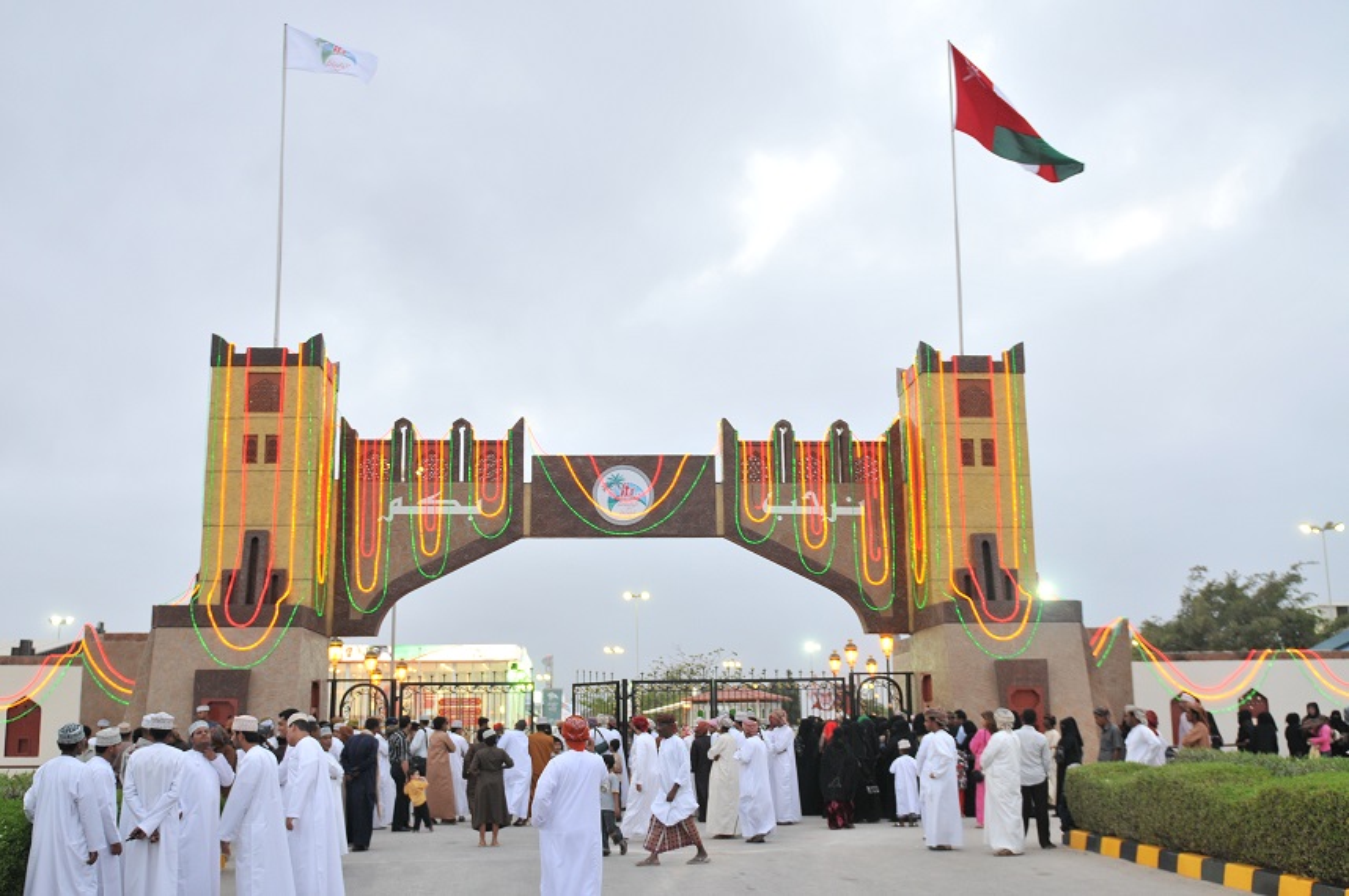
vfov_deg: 36.8
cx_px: 674
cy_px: 448
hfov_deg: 53.2
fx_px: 1347
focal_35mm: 36
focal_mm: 24
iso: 400
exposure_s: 1/60
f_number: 2.8
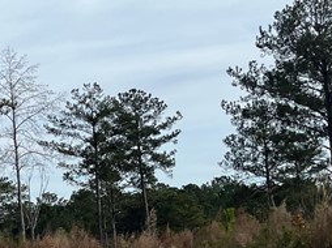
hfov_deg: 16.6
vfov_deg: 14.1
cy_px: 104
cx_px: -200
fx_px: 1006
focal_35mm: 105
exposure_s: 1/4651
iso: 50
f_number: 1.6
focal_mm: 5.1
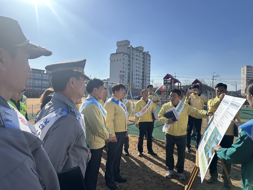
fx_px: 175
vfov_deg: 56.8
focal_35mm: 24
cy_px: 95
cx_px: 126
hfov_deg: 71.6
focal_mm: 6.86
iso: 80
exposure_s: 1/7042
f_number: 1.78
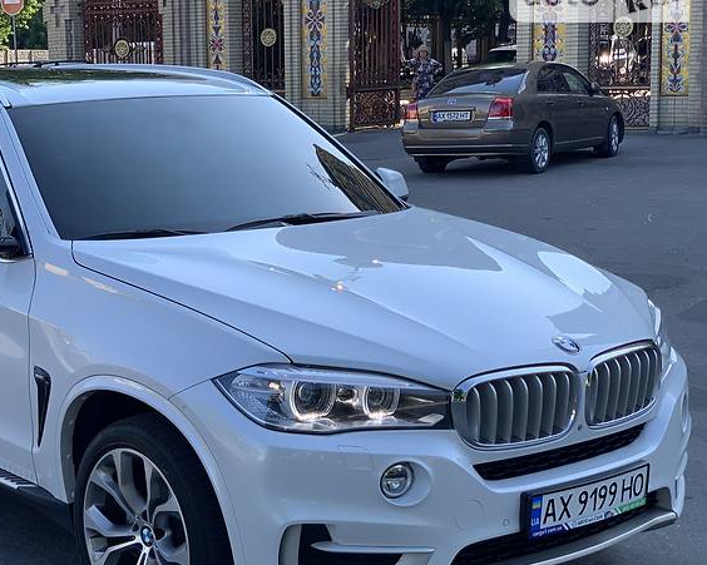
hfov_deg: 26.2
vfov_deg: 21.2
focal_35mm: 72
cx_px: 207
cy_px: 329
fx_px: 1506
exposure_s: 1/262
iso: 16
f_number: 2.4
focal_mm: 6
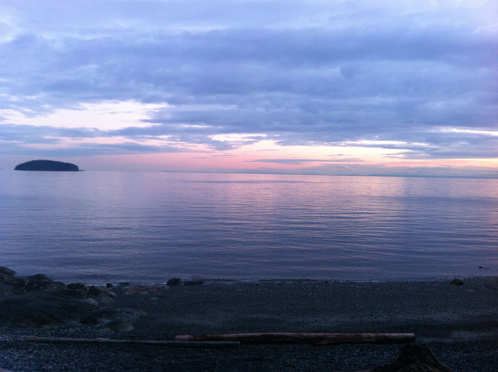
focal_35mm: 35
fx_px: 503
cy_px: 186
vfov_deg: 40.6
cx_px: 249
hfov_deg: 52.7
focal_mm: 3.85
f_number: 2.8
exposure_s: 1/17
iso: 80
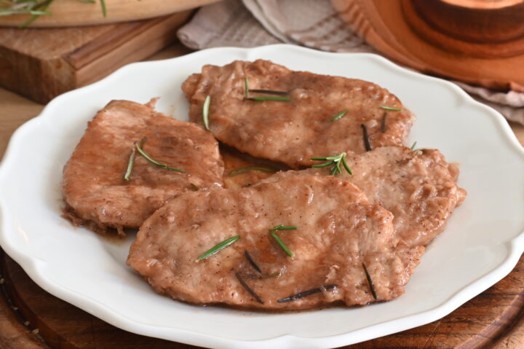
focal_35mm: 118
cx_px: 262
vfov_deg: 11.6
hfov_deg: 17.4
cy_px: 174
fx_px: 1716
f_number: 13
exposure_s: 1/8
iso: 640
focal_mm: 79
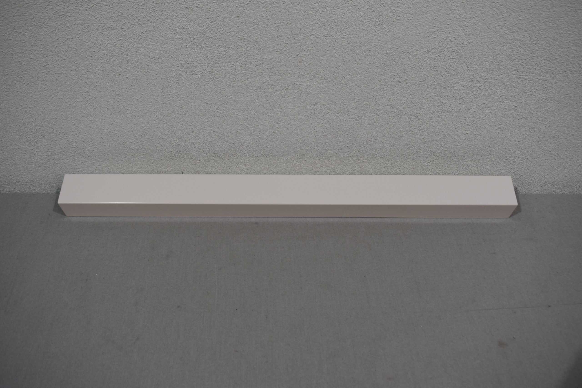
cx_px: 291
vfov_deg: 40.0
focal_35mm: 33
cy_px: 194
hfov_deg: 57.2
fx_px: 533
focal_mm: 22
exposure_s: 1/125
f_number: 5.6
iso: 250
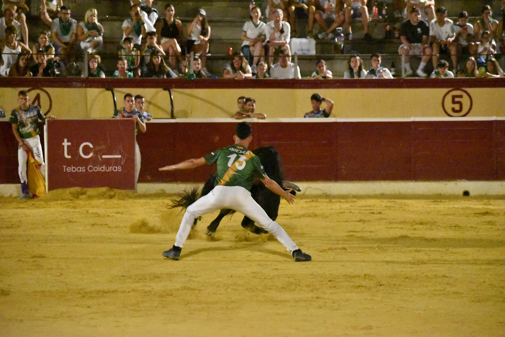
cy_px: 168
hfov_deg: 11.0
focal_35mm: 188
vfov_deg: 7.3
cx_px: 252
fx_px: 2630
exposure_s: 1/400
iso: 25600
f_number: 5
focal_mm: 125
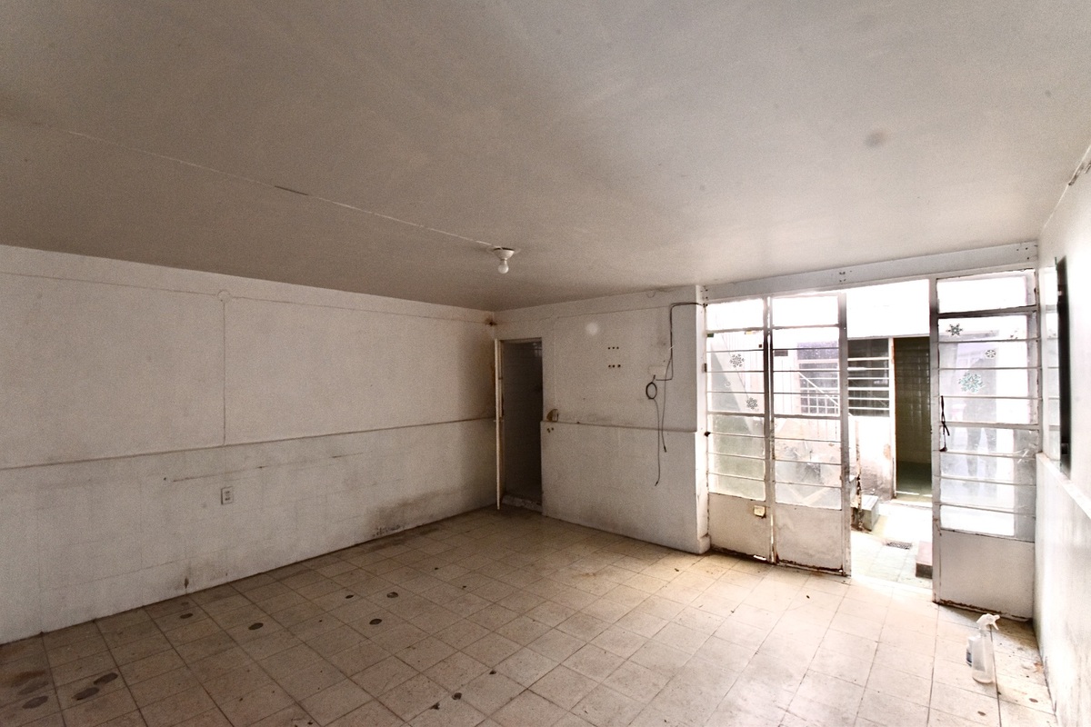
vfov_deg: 77.3
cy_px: 364
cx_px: 546
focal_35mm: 15
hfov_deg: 100.4
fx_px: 455
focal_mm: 10
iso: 800
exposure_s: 1/5
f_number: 22
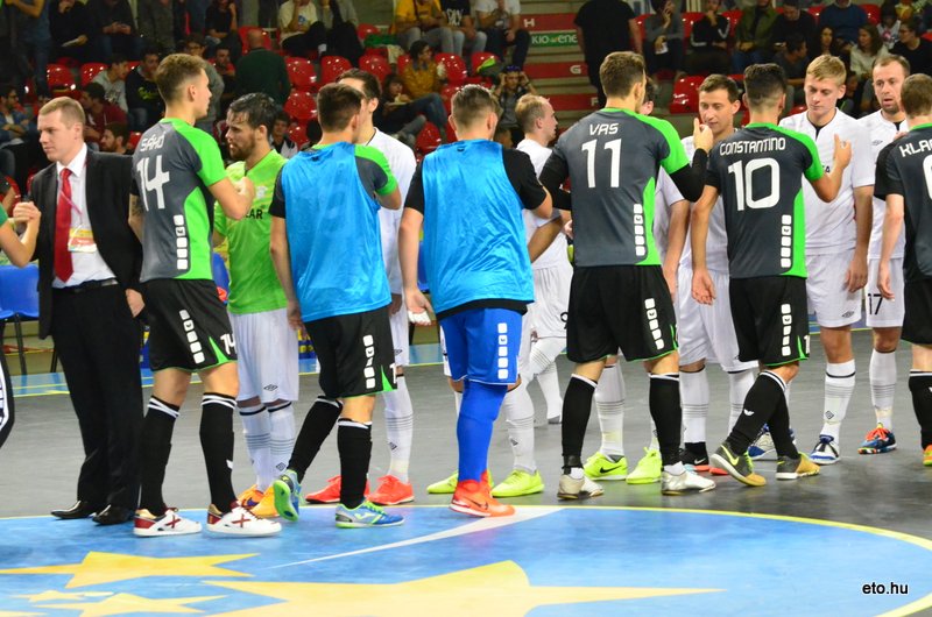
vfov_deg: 9.3
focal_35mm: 147
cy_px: 308
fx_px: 3798
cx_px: 466
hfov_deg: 14.0
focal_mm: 98
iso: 6400
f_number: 6.3
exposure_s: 1/250
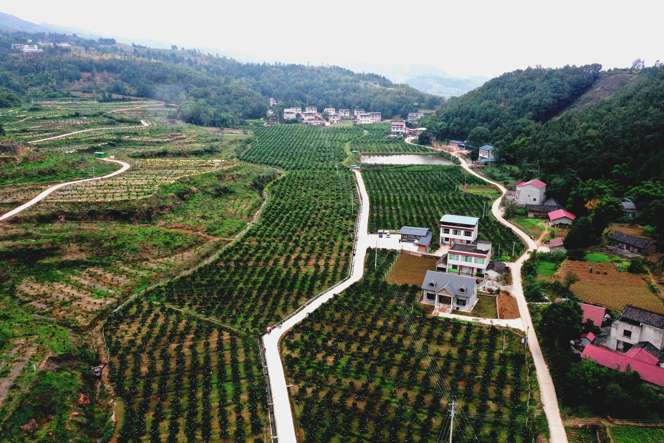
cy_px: 222
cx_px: 332
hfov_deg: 65.5
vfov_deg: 46.4
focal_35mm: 28
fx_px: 516
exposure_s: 1/30
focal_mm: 10.26
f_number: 11
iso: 200
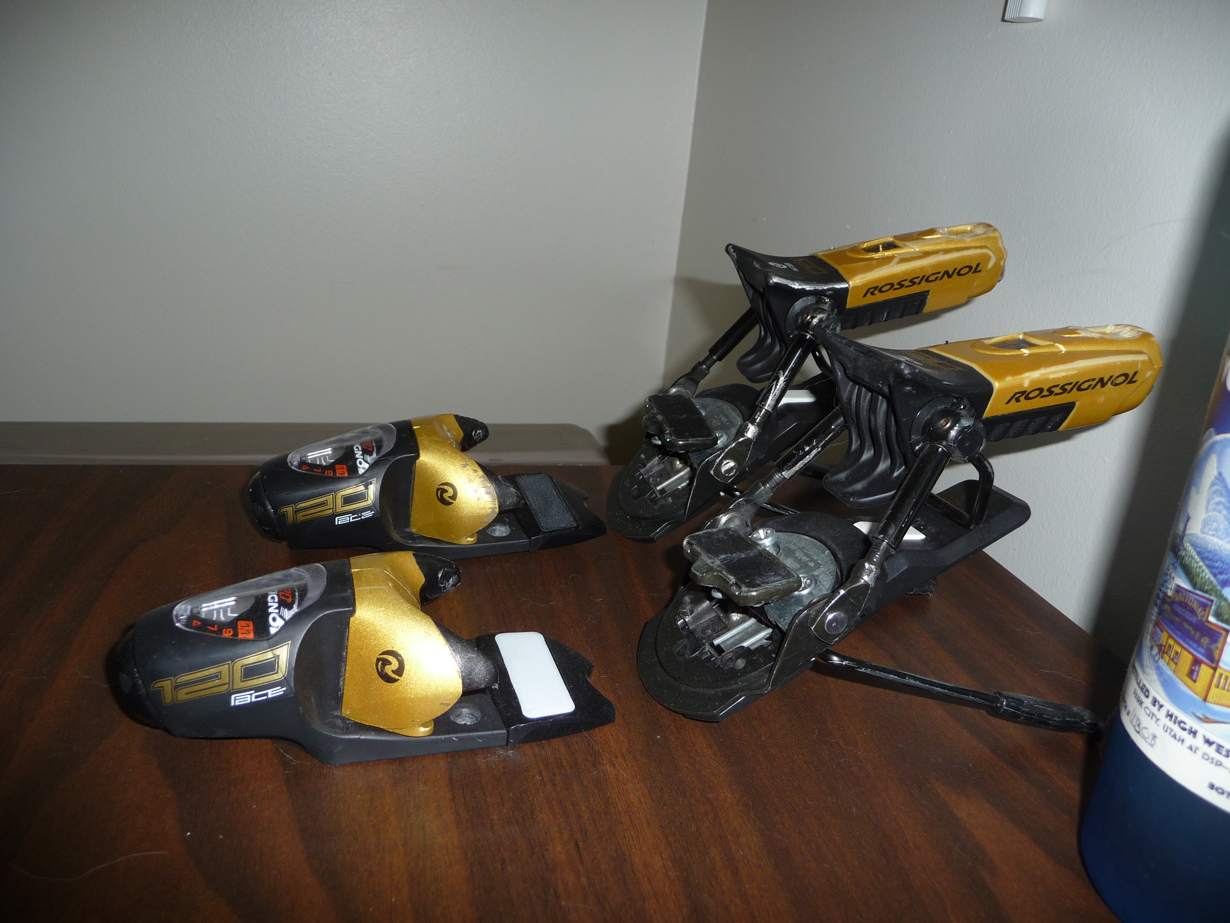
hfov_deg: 63.4
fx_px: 995
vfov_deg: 49.7
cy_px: 462
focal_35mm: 28
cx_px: 615
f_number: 3.3
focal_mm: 4.7
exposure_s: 1/30
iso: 100
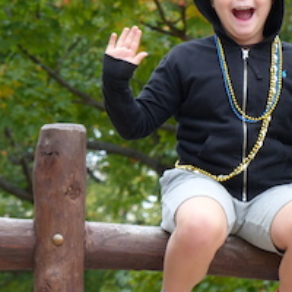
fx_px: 6404
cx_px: 245
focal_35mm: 671
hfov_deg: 2.6
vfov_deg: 2.6
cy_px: 63
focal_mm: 51.2
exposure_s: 1/125
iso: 100
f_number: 4
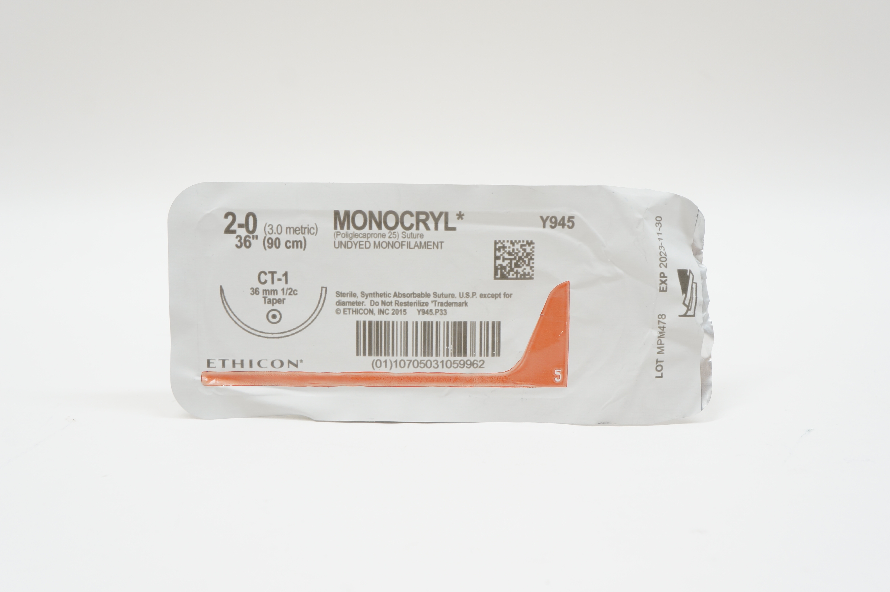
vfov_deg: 29.8
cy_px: 296
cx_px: 445
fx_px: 1111
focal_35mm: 45
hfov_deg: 43.6
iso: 400
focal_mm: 30
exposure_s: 1/40
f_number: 7.1
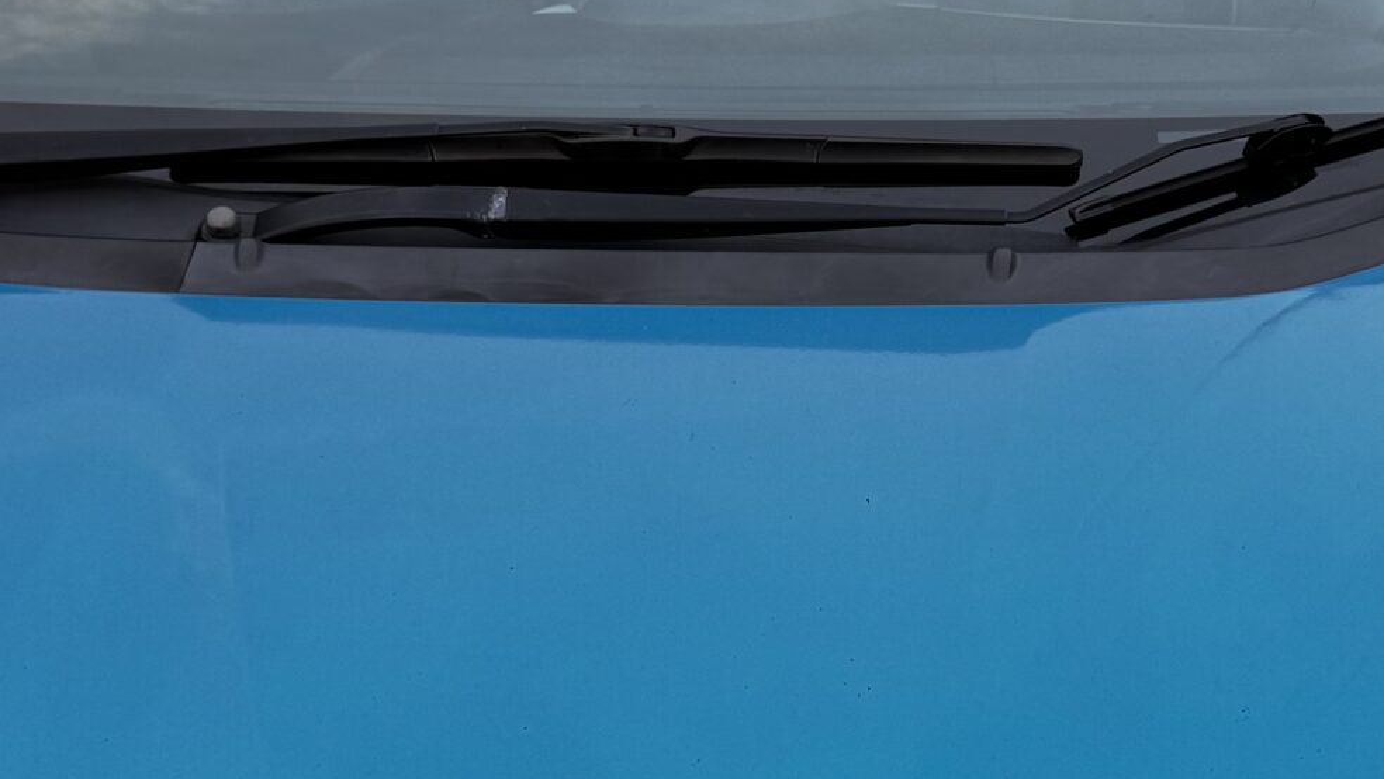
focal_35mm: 68
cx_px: 833
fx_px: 2496
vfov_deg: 17.7
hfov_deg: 30.9
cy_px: 501
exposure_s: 1/539
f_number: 1.78
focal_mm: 6.76
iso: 80
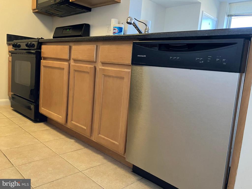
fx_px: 204
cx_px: 126
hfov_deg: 63.4
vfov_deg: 49.7
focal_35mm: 28
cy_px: 94
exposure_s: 1/60
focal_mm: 3.99
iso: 320
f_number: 1.8
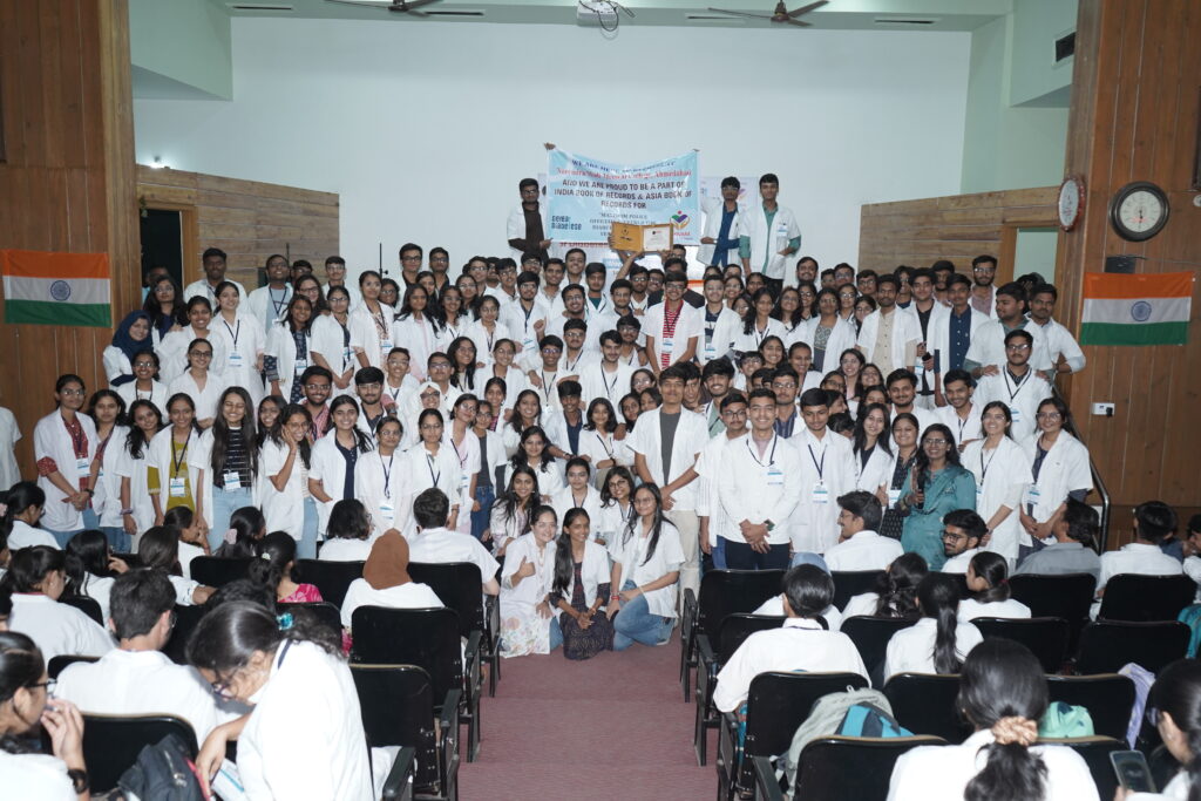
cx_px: 600
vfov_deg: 42.3
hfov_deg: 60.3
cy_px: 400
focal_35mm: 31
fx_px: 1034
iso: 2000
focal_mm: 31
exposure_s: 1/160
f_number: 4.5
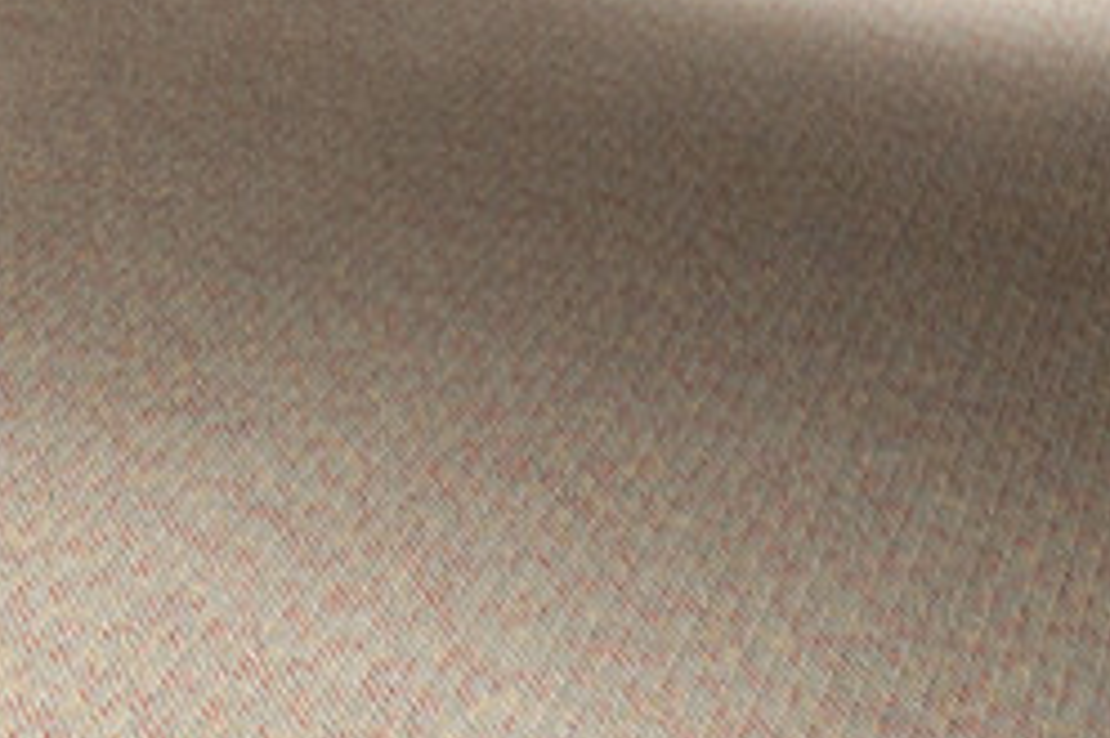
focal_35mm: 103
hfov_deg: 14.7
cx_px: -1356
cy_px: -908
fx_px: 3174
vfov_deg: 11.5
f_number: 4.8
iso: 400
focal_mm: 17
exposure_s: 1/10
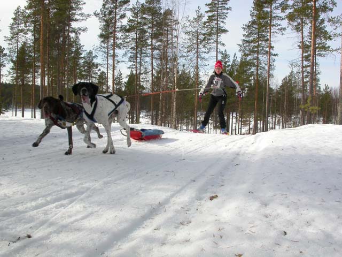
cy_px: 128
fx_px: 375
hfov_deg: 49.0
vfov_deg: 37.7
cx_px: 171
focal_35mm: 38
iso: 100
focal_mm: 7.85
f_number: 7.5
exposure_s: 1/284
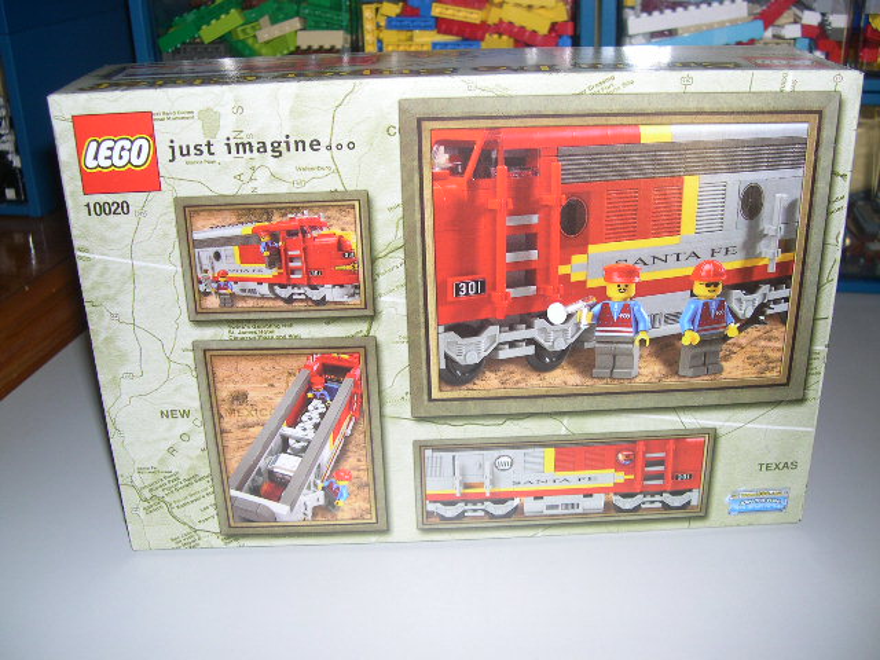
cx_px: 440
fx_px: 966
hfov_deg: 49.0
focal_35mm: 38
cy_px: 330
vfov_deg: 37.7
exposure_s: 1/60
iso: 100
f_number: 2.8
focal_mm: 8
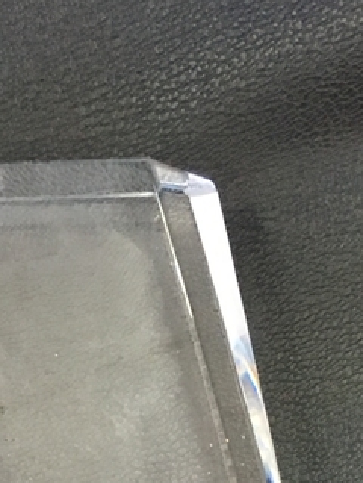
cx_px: 54
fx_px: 1688
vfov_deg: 13.8
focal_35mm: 121
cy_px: 973
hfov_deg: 12.2
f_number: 2.2
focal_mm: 4.15
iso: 250
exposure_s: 1/33
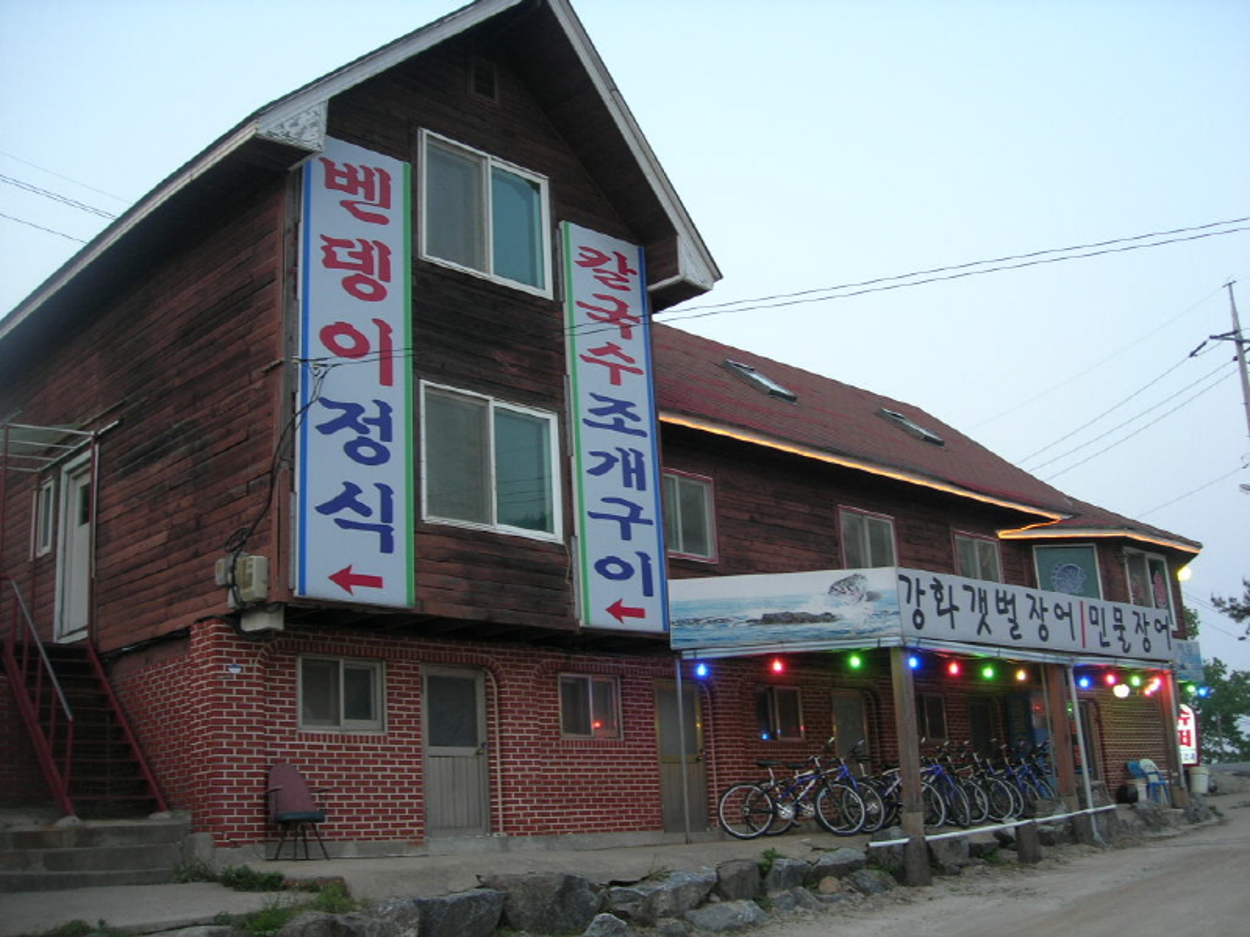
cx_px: 625
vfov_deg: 37.7
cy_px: 468
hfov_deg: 49.0
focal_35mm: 38
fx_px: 1372
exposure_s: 1/16.8
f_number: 2.8
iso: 64
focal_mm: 7.8
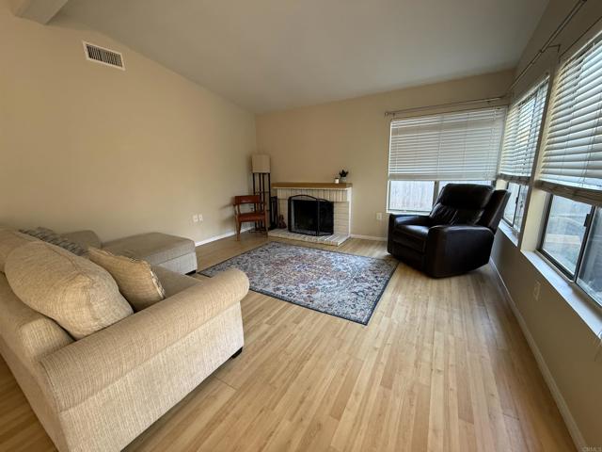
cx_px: 301
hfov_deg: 102.1
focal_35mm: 14
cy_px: 226
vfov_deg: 85.7
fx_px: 243
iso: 250
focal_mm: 2.22
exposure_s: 1/60
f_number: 2.2
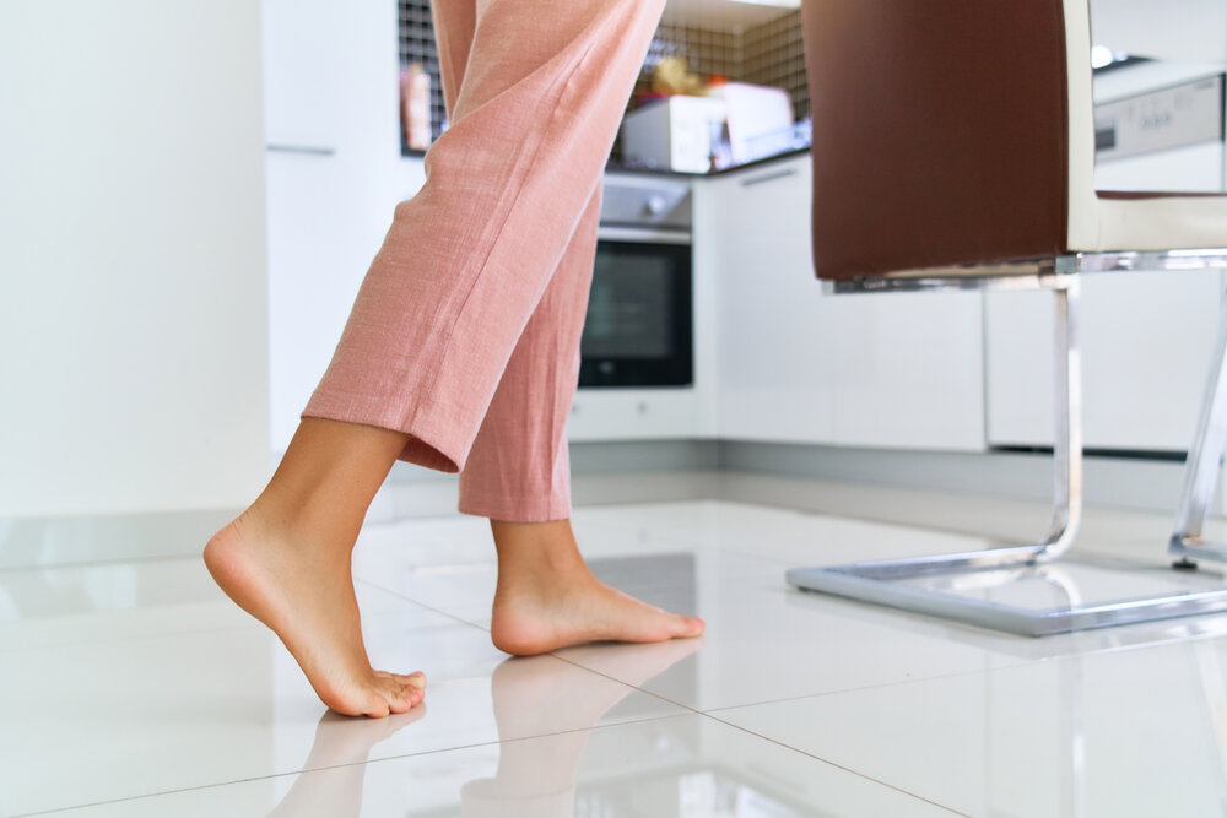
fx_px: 1295
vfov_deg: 35.1
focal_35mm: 38
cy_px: 409
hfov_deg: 50.7
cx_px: 614
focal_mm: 38
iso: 400
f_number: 4
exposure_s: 1/80
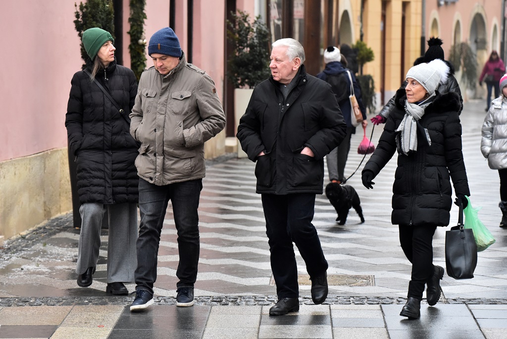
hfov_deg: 13.2
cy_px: 170
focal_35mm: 155
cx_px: 254
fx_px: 2184
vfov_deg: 8.9
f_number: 5.6
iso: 4000
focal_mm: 155
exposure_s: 1/1600
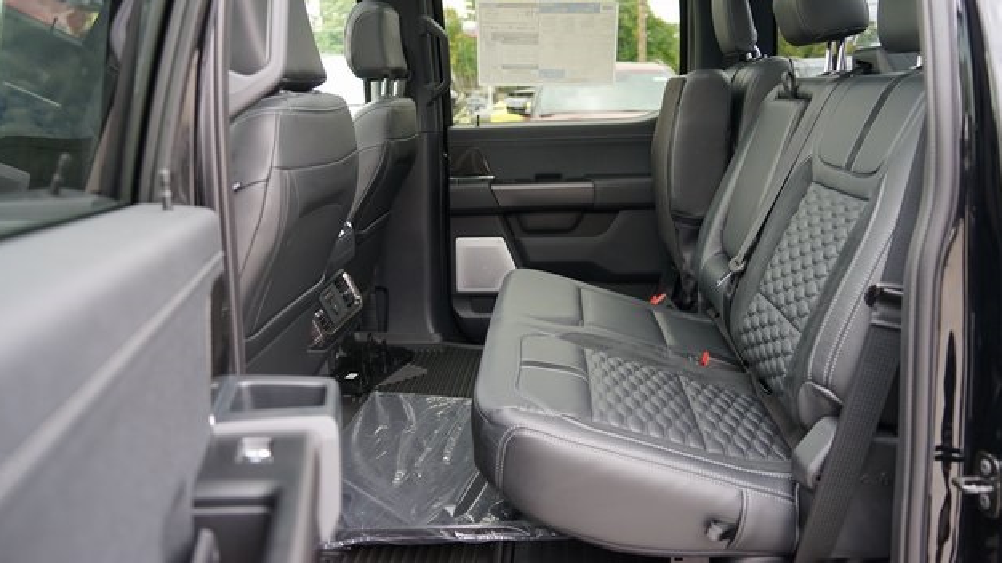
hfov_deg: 64.3
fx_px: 797
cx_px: 504
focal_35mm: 30
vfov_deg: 38.8
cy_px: 226
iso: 800
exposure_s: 1/160
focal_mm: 28
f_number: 4
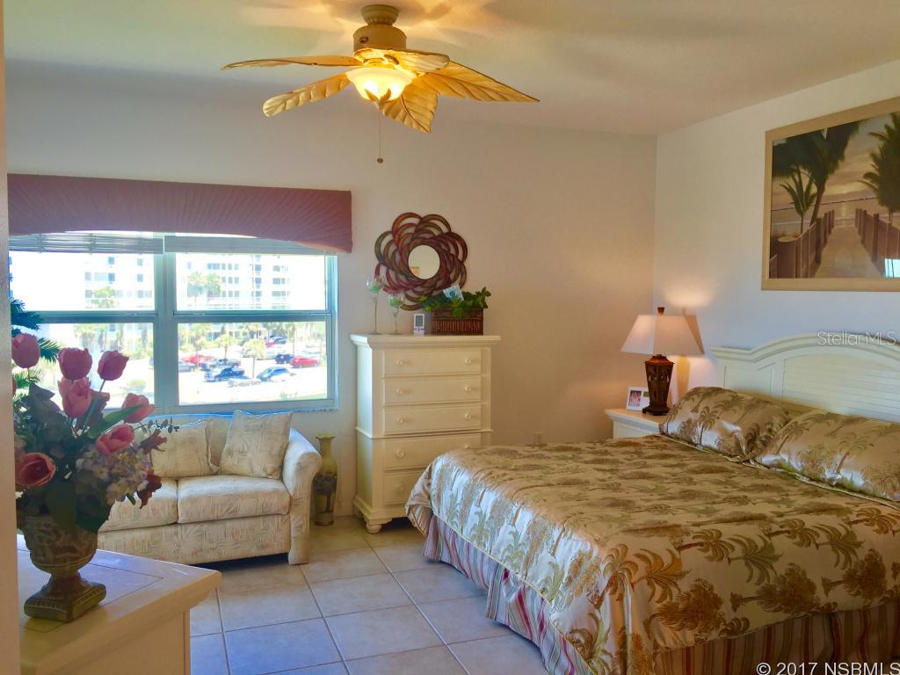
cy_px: 338
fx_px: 754
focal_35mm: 29
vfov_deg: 48.2
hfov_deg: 61.7
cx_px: 450
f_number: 2.2
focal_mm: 4.15
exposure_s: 1/30
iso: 32
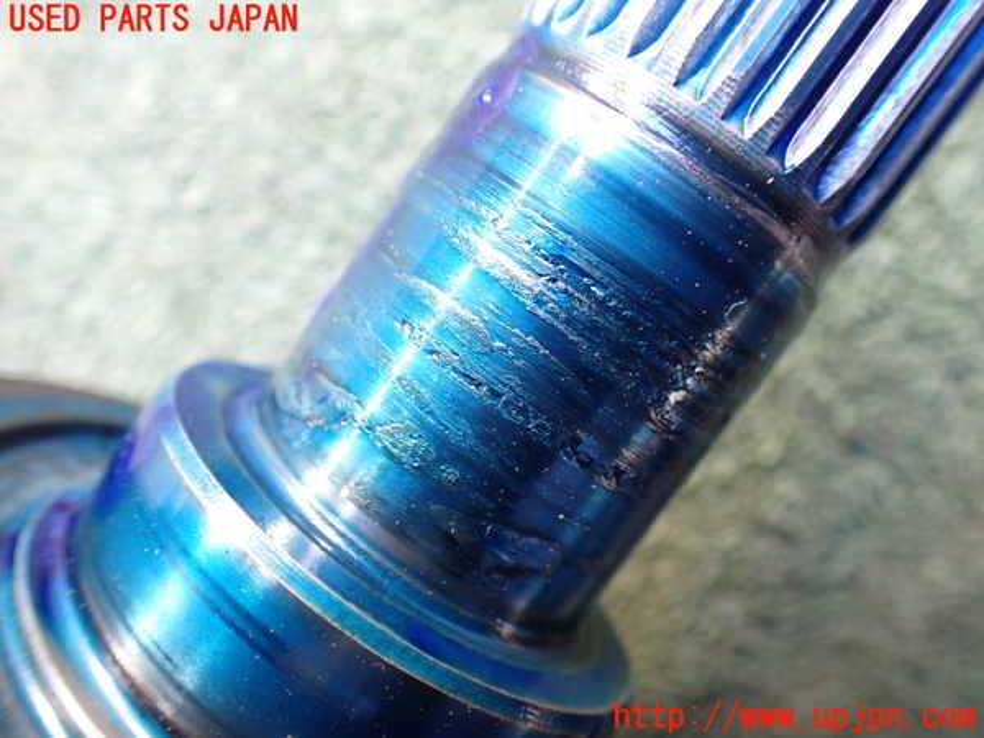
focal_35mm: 30
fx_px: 853
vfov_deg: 46.8
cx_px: 492
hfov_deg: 60.0
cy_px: 369
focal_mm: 5.4
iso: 800
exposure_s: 1/60
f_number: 2.3
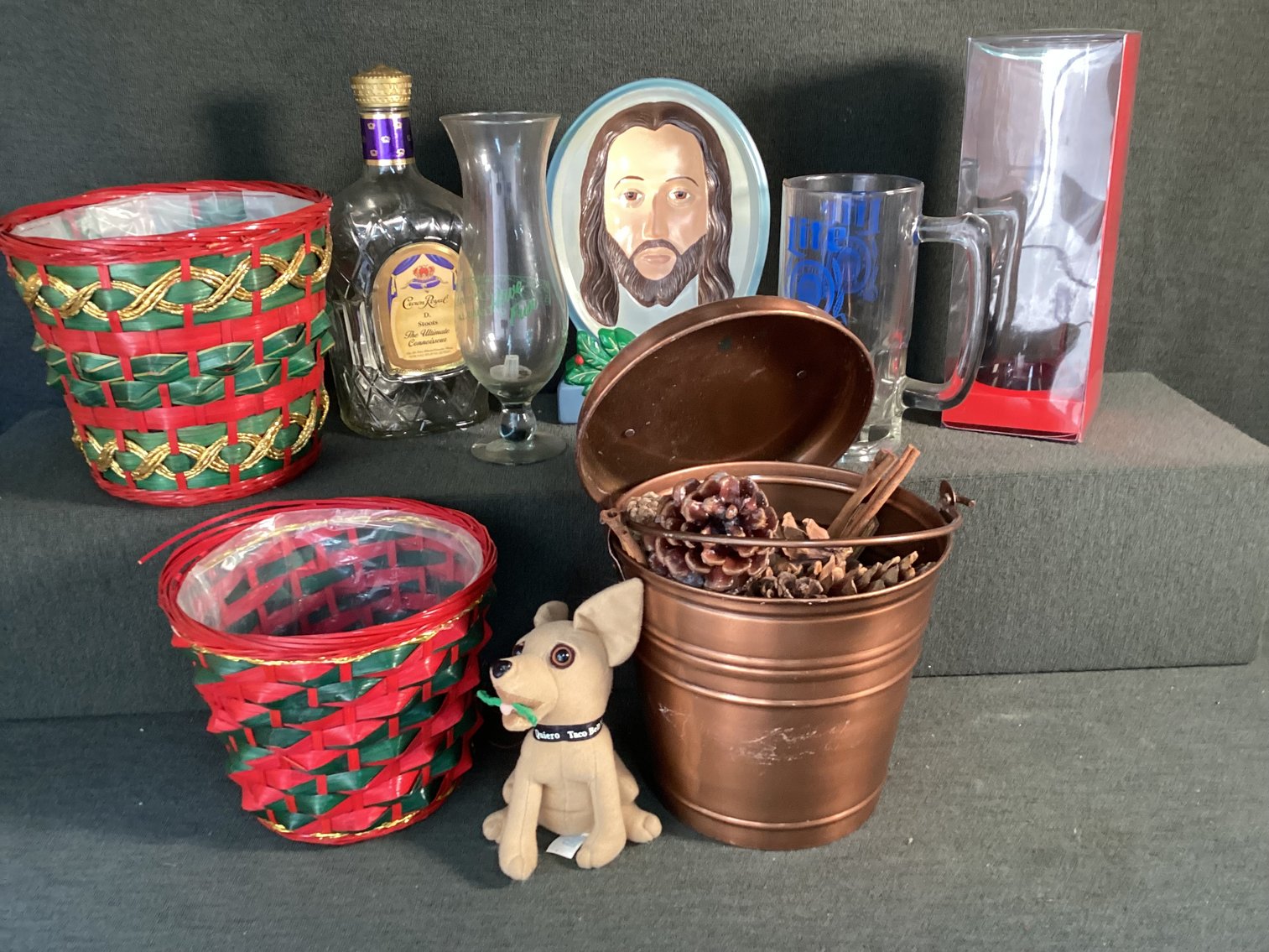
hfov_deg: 58.3
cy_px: 476
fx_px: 1137
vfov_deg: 45.4
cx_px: 634
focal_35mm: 31
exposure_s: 1/60
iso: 320
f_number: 2.4
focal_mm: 3.3
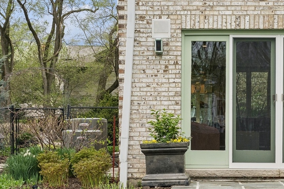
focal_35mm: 90
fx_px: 710
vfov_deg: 15.1
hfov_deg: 22.5
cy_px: 138
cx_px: 192
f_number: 8
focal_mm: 27
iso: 320
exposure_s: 1/80
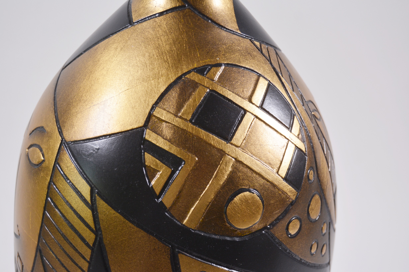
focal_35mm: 73
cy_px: 134
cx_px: 205
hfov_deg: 27.7
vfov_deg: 18.7
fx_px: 829
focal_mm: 48
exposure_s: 1/125
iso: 280
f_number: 5.6
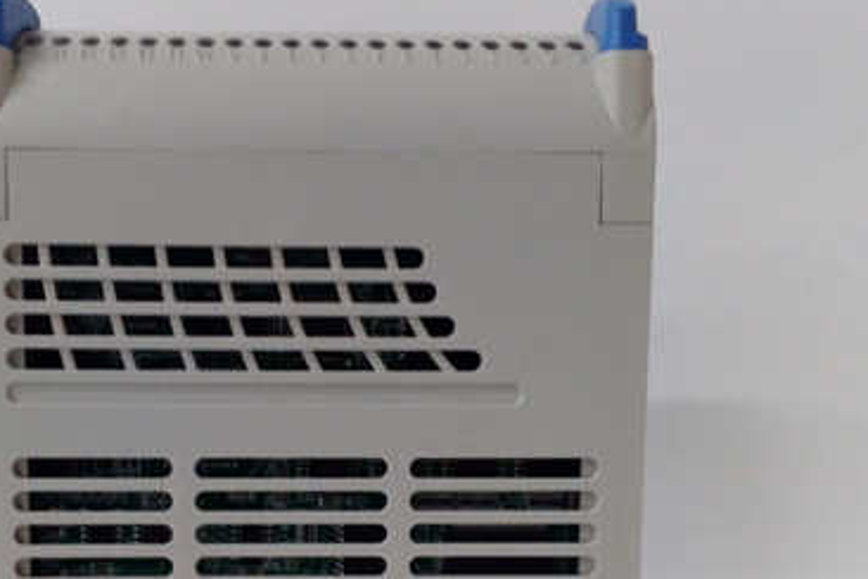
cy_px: 470
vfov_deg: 28.6
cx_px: 353
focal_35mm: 46
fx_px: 1109
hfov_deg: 42.6
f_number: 2
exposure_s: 1/33
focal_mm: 3.79
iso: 432
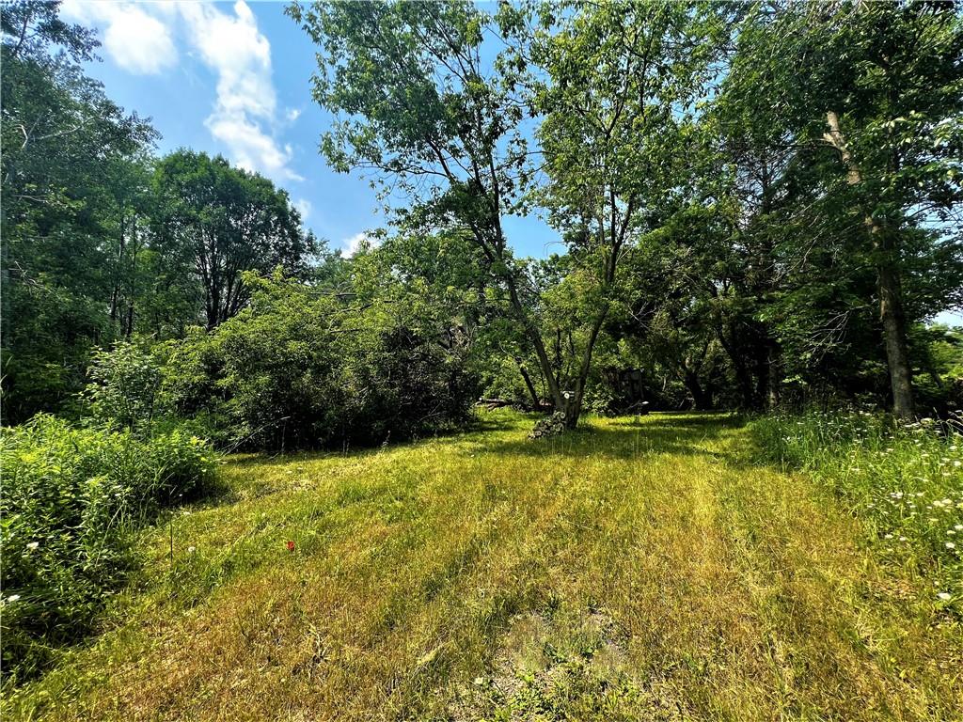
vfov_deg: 89.9
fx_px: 362
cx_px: 482
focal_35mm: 13
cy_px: 361
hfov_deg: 106.2
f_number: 1.8
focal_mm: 1.57
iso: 32
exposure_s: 1/608
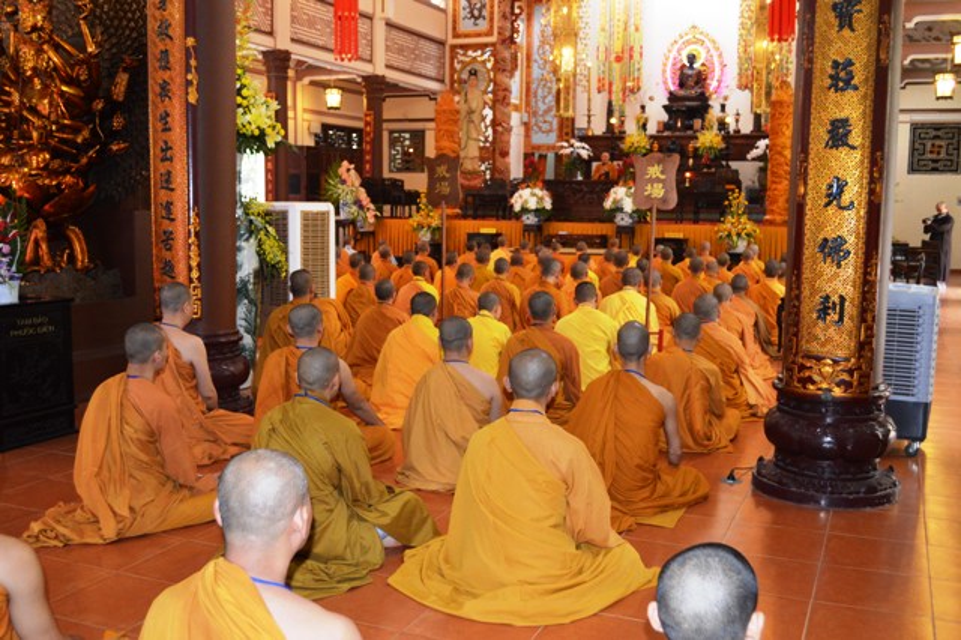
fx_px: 960
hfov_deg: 53.2
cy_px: 320
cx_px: 480
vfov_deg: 36.8
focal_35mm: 36
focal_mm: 24
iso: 1400
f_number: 4
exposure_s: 1/60
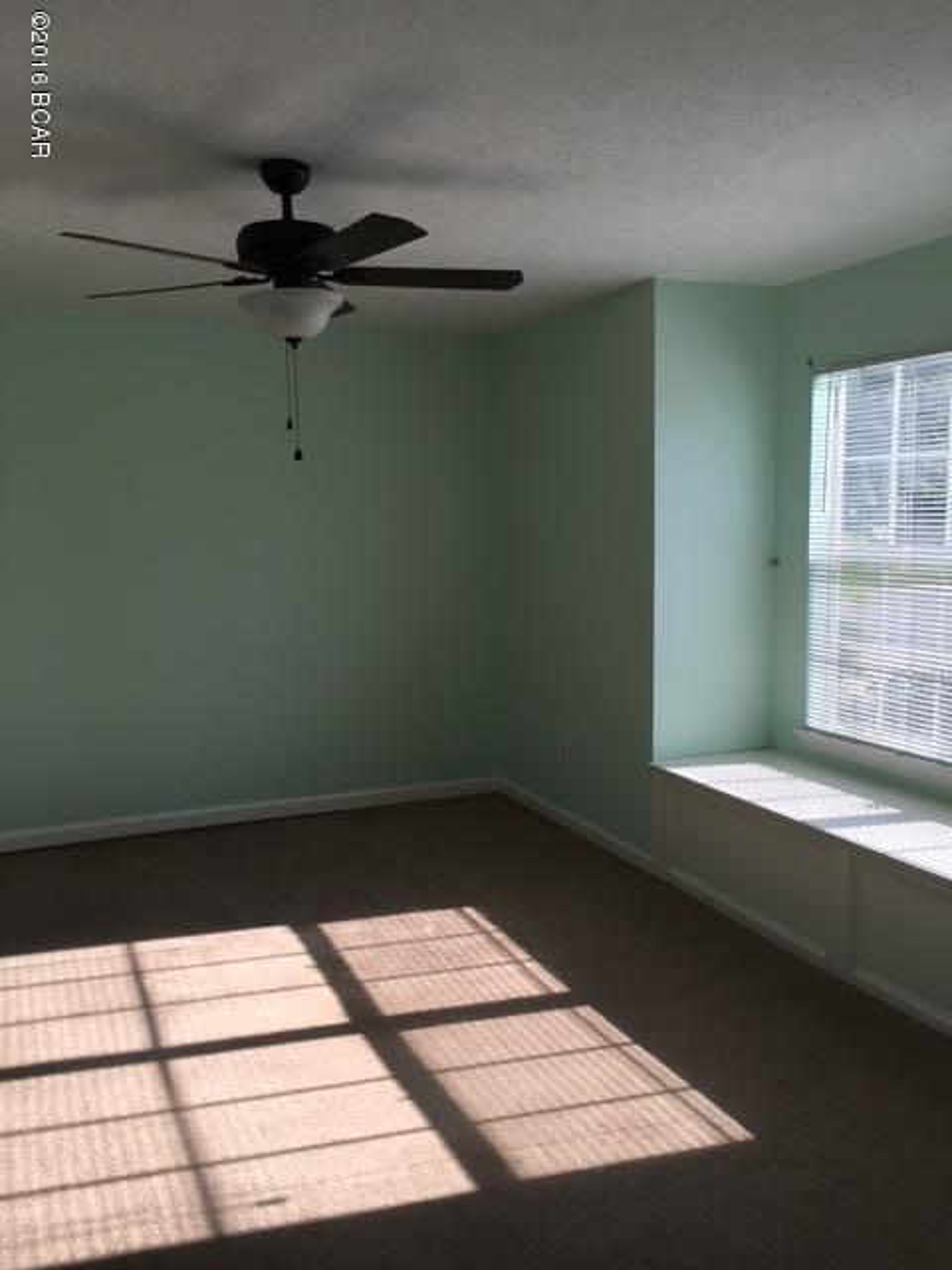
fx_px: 1063
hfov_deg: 48.2
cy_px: 635
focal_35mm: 29
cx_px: 476
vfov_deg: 61.7
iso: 25
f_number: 2.2
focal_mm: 4.15
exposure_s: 1/343
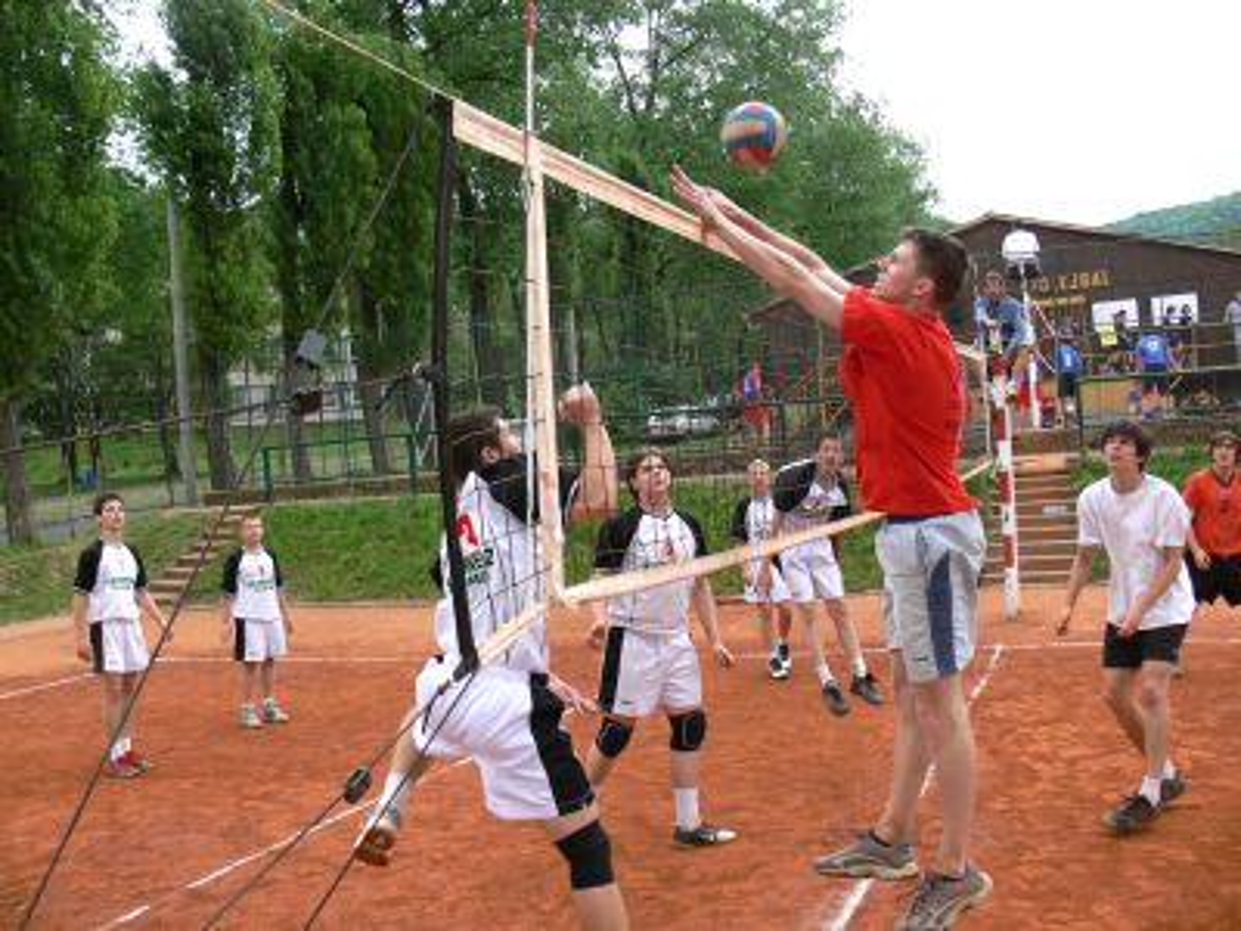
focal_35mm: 35
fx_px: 1255
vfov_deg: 40.7
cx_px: 620
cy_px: 466
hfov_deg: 52.6
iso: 125
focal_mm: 7.4
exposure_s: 1/500
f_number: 2.8
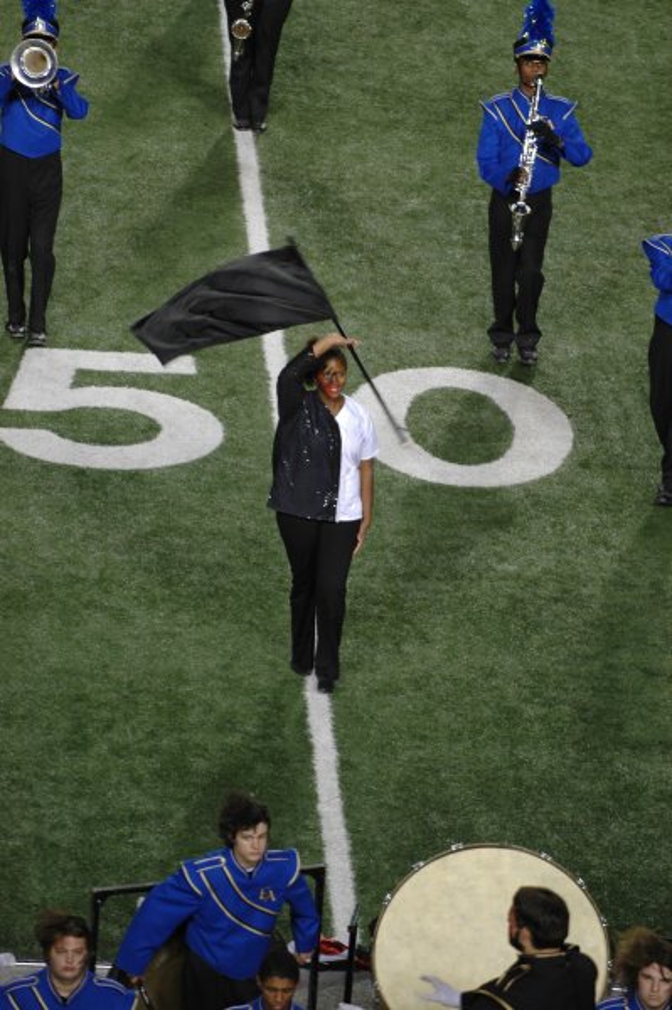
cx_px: 336
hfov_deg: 4.6
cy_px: 505
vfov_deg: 6.9
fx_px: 8414
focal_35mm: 300
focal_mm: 200
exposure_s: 1/60
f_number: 2.8
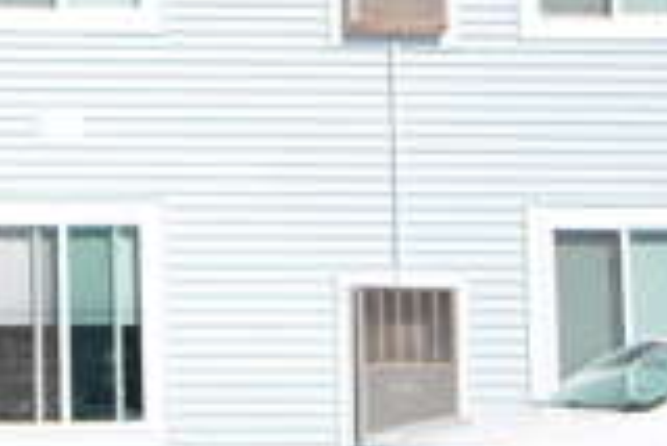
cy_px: 92
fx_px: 2670
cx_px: -217
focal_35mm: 144
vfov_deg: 9.5
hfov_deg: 13.7
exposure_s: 1/1000
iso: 250
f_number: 5.6
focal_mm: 20
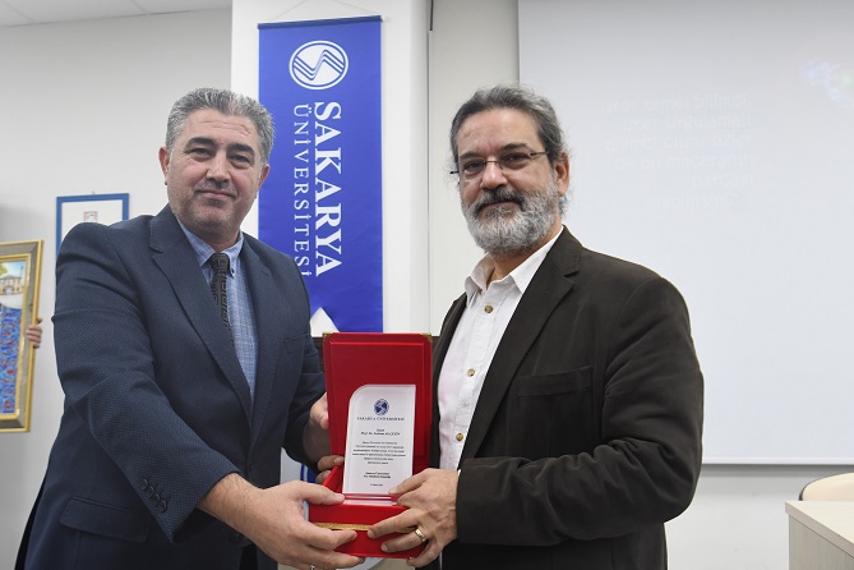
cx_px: 427
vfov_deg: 36.9
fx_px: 854
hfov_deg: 53.1
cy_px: 285
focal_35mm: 36
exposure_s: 1/250
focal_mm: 24
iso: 1600
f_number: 4.5
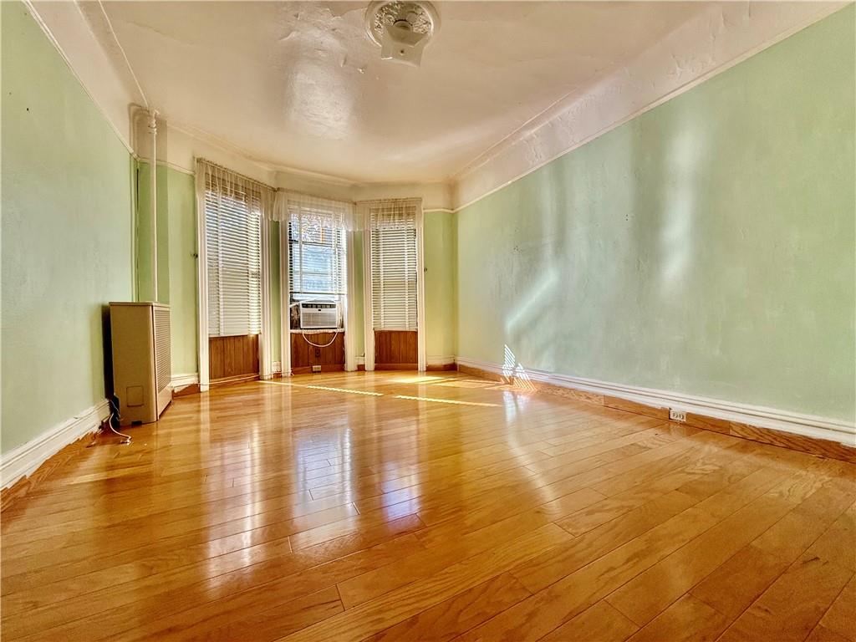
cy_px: 321
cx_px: 428
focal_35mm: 14
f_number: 2.2
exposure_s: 1/99
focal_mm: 2.22
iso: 80
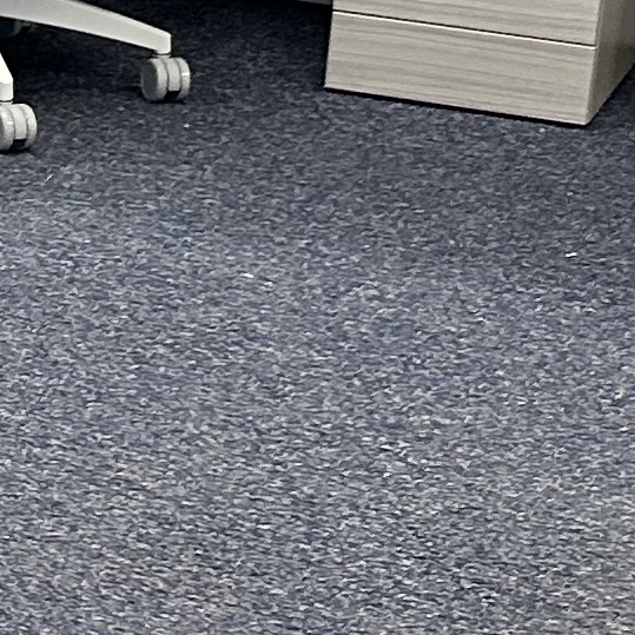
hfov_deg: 9.8
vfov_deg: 10.2
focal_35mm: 172
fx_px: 3570
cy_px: 246
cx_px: -339
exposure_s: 1/60
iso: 125
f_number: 1.5
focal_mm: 5.7
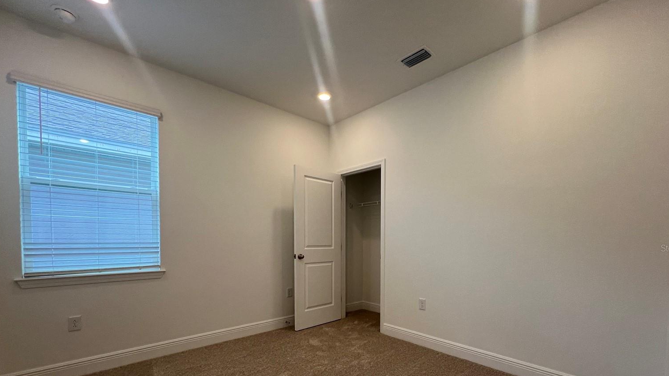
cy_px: 248
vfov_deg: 68.7
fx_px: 266
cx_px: 348
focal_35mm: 15
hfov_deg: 102.9
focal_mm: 1.57
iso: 100
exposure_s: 1/120
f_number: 1.8
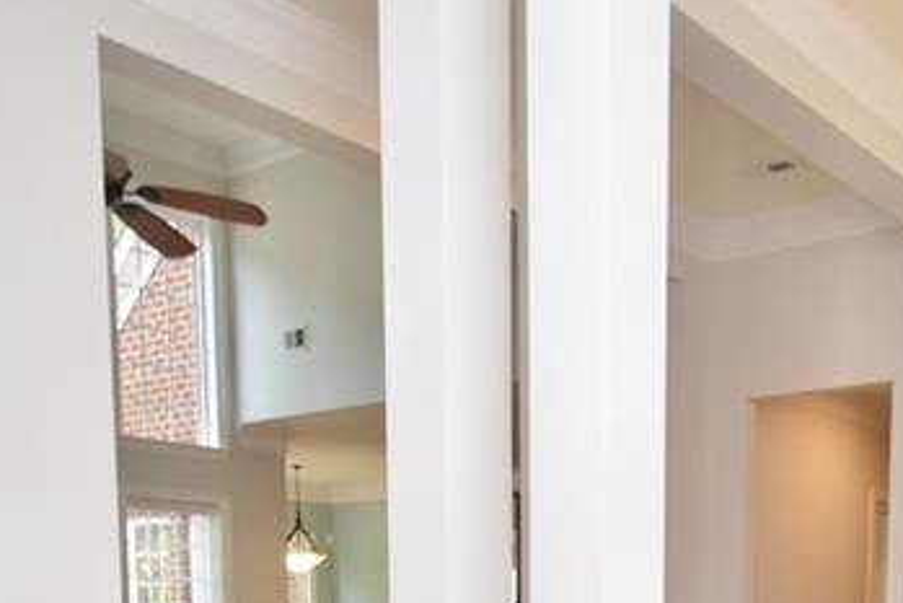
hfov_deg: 42.4
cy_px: 753
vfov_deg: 26.6
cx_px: 730
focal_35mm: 44
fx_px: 1104
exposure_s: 1/60
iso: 400
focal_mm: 10
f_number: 6.3
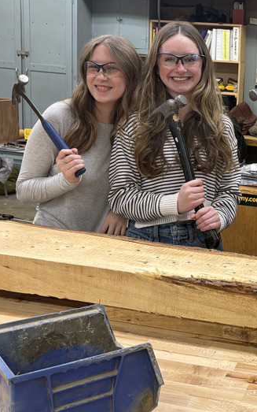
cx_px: 274
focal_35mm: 54
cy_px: 186
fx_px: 605
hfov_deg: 22.8
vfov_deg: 37.5
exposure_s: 1/60
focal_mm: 5.96
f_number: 1.6
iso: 100
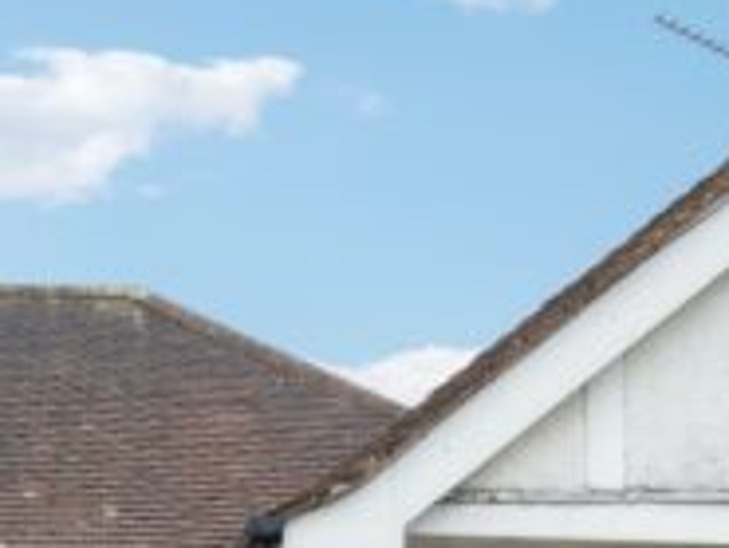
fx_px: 1349
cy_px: 838
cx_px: 244
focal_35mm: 64
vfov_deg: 19.7
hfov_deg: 30.0
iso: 640
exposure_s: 1/1000
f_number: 4
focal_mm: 16
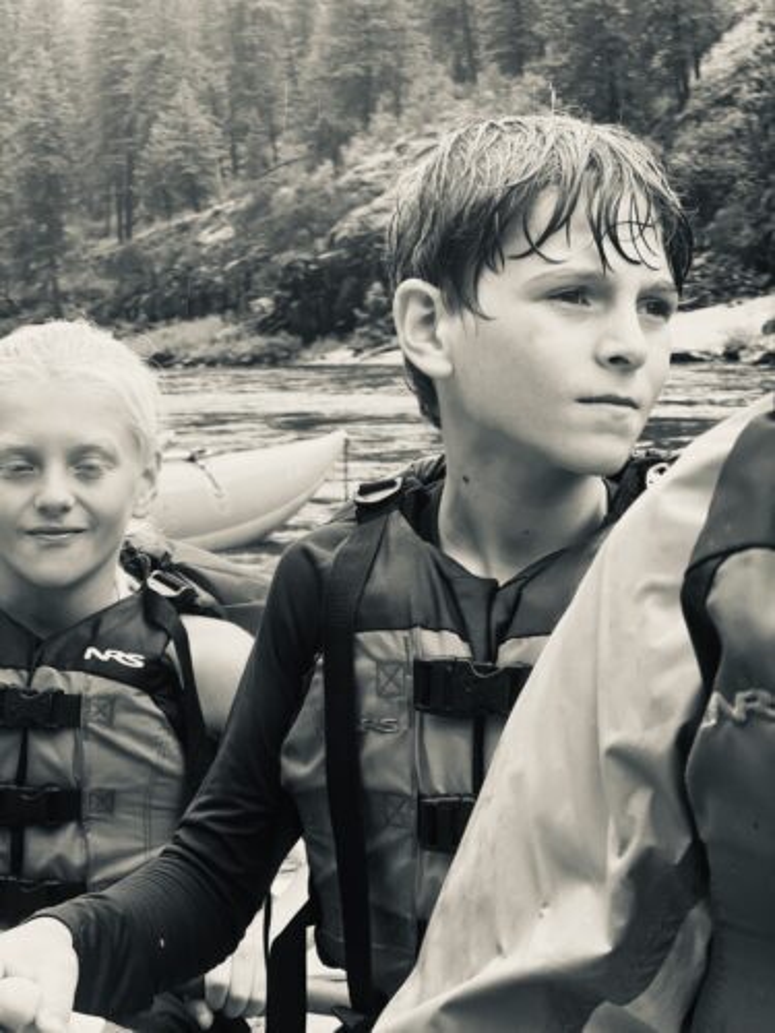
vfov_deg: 25.3
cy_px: 516
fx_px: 2299
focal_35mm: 77
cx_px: 388
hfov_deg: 19.1
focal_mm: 9
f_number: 2.8
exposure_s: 1/171
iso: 25
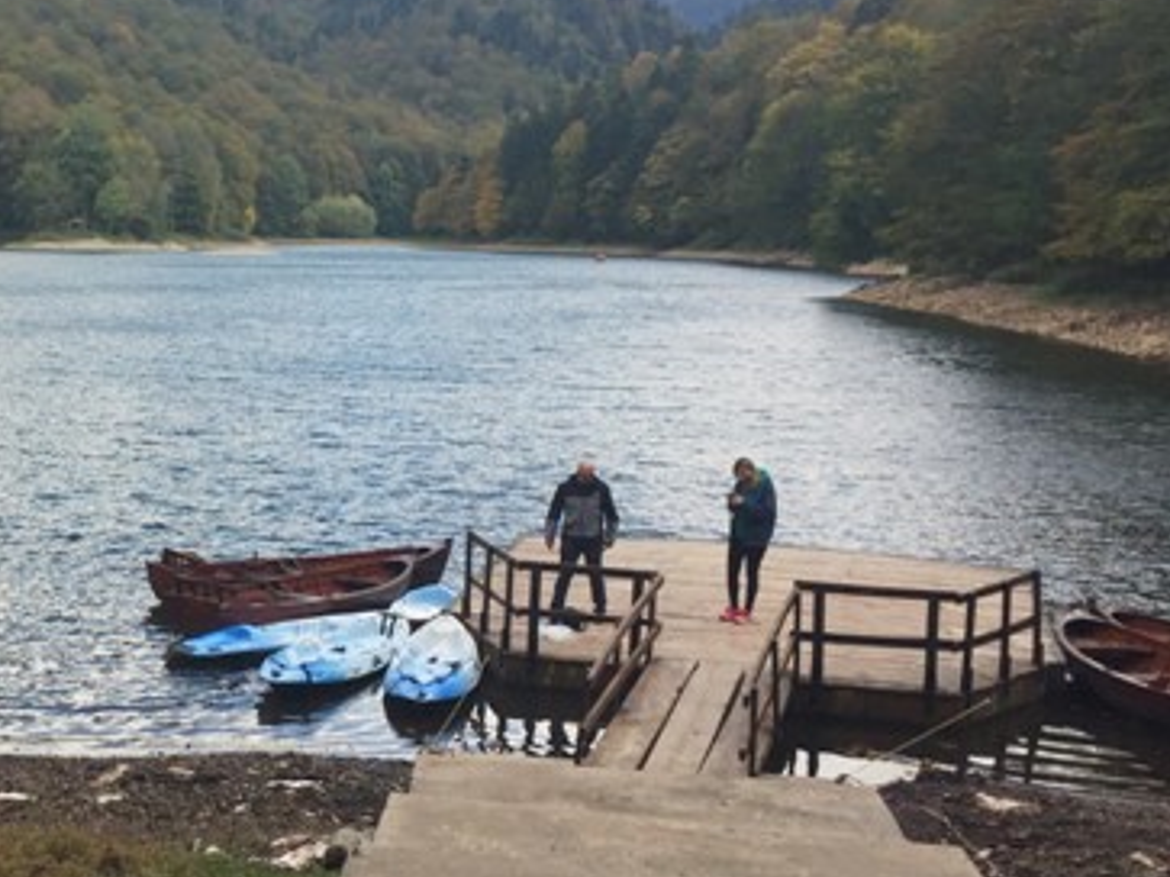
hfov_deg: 28.3
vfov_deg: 22.9
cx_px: -13
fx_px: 2162
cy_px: 451
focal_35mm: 64
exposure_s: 1/791
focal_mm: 4.15
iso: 32
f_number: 2.2
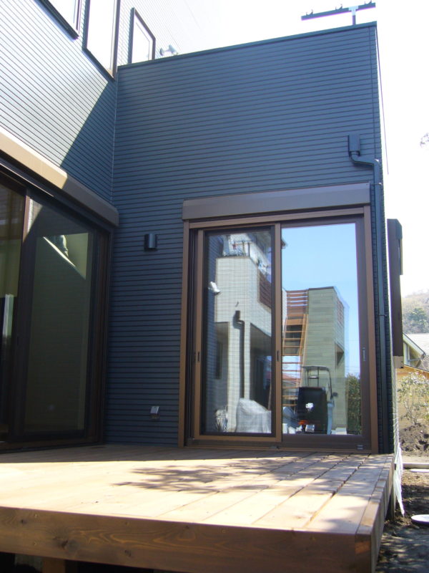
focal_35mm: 35
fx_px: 578
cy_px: 286
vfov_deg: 52.6
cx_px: 214
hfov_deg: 40.7
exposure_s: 1/160
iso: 80
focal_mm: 5.8
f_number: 2.8
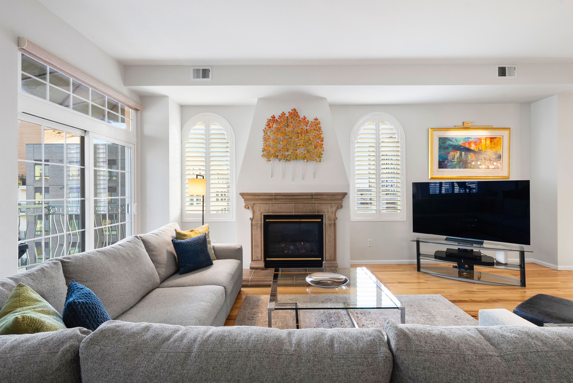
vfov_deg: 70.5
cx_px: 286
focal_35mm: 17
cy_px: 192
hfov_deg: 93.2
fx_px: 271
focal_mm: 17
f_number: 8
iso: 1000
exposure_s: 1/10
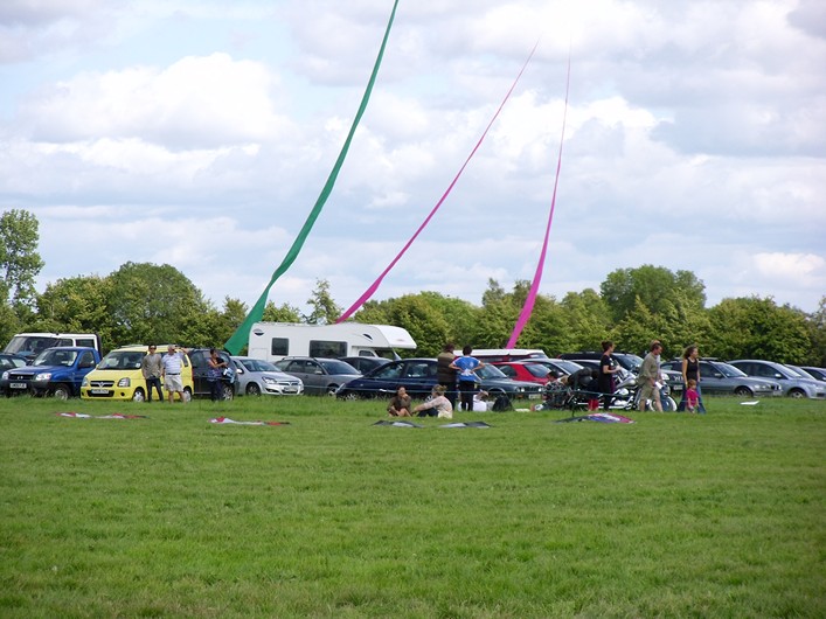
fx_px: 4271
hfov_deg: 11.0
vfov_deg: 8.3
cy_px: 310
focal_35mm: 179
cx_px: 413
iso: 80
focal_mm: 32.26
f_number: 5.3
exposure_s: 1/304
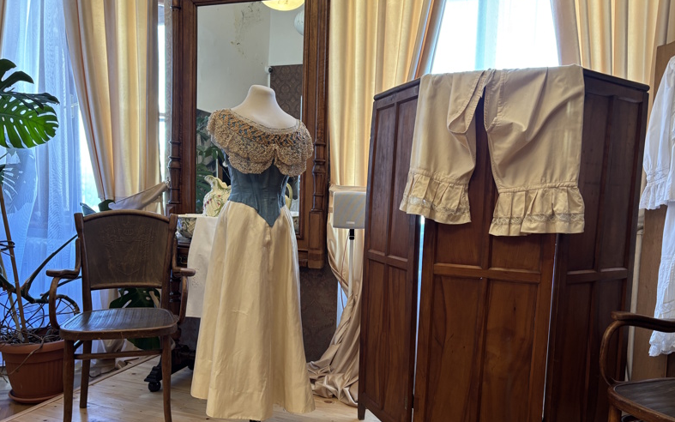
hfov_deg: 66.5
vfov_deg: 44.4
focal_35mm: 28
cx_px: 338
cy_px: 249
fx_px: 515
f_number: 1.6
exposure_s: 1/50
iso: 160
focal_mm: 5.96
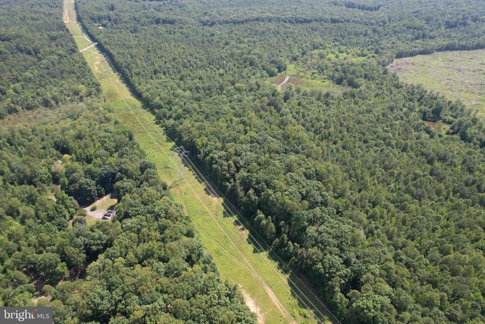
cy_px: 162
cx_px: 242
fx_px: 296
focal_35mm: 22
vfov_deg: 57.2
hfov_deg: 78.6
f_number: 2.8
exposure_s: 1/725
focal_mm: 8.38
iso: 100
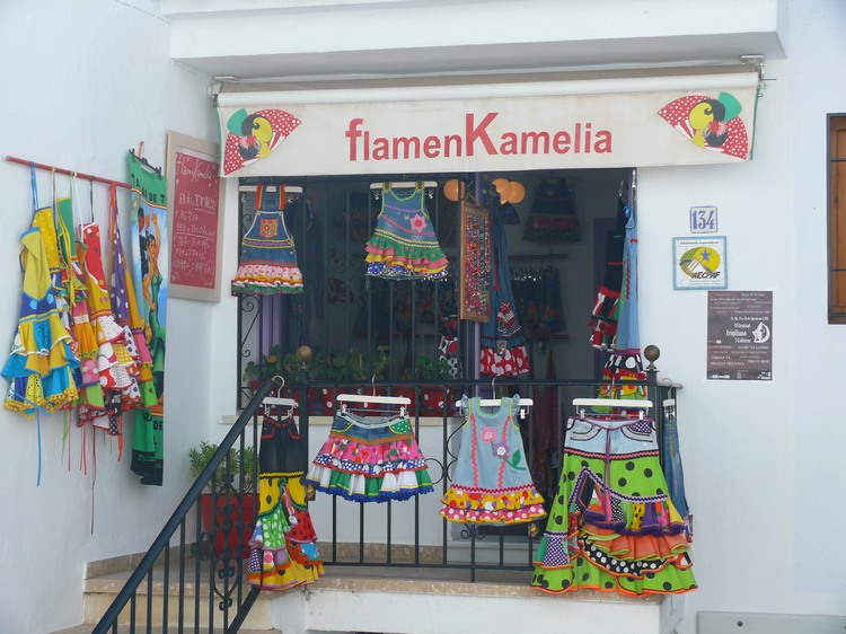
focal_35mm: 68
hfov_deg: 28.6
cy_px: 317
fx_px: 1661
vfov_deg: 21.6
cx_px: 423
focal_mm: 14.3
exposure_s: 1/200
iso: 100
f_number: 4
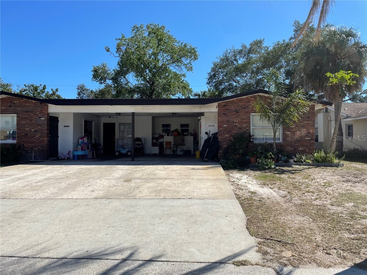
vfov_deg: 53.1
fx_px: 276
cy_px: 138
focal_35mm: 26
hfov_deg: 67.3
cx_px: 184
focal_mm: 4.2
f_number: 1.6
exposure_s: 1/4000
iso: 32
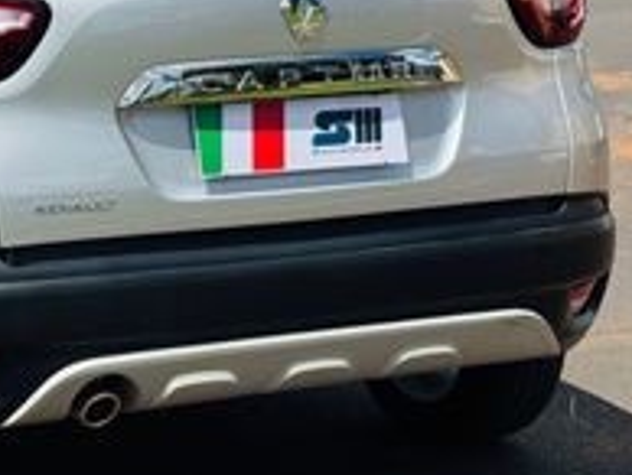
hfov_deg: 16.7
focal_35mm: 116
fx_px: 2120
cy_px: 137
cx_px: 55
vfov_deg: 12.8
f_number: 1.78
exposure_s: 1/7092
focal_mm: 6.76
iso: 64
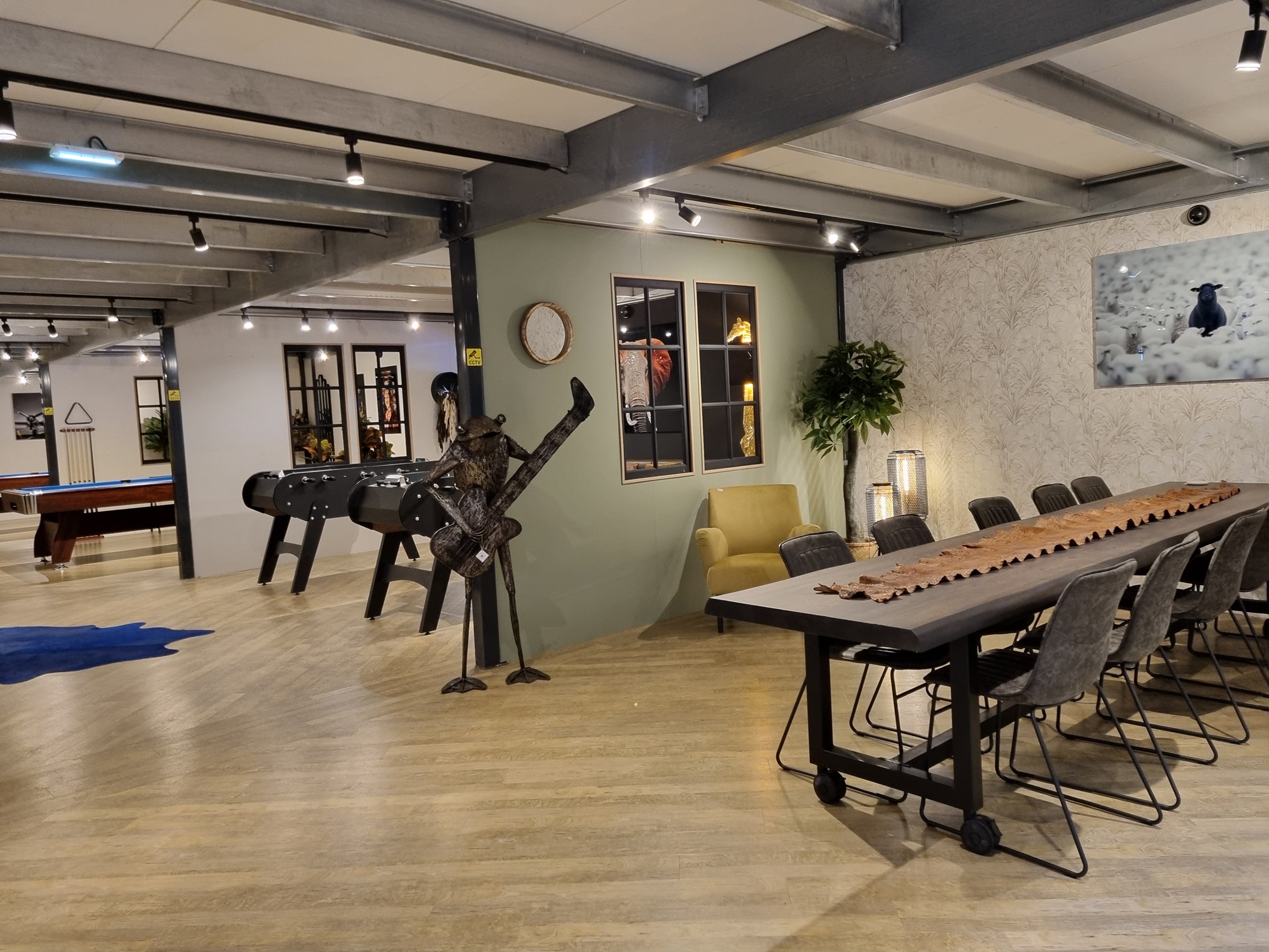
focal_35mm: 26
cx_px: 634
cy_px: 476
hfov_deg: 67.3
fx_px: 953
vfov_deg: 53.1
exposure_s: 1/50
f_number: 1.8
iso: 500
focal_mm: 5.4
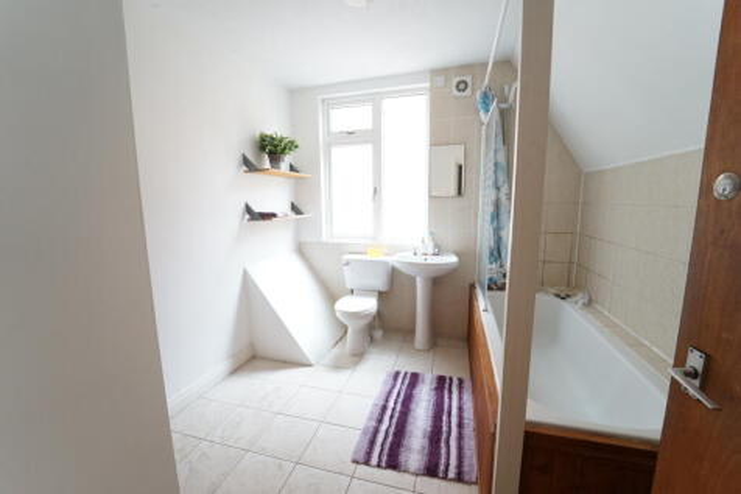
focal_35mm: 14
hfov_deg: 104.3
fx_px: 288
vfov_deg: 81.2
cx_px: 370
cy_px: 247
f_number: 4.5
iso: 1600
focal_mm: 14
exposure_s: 1/25
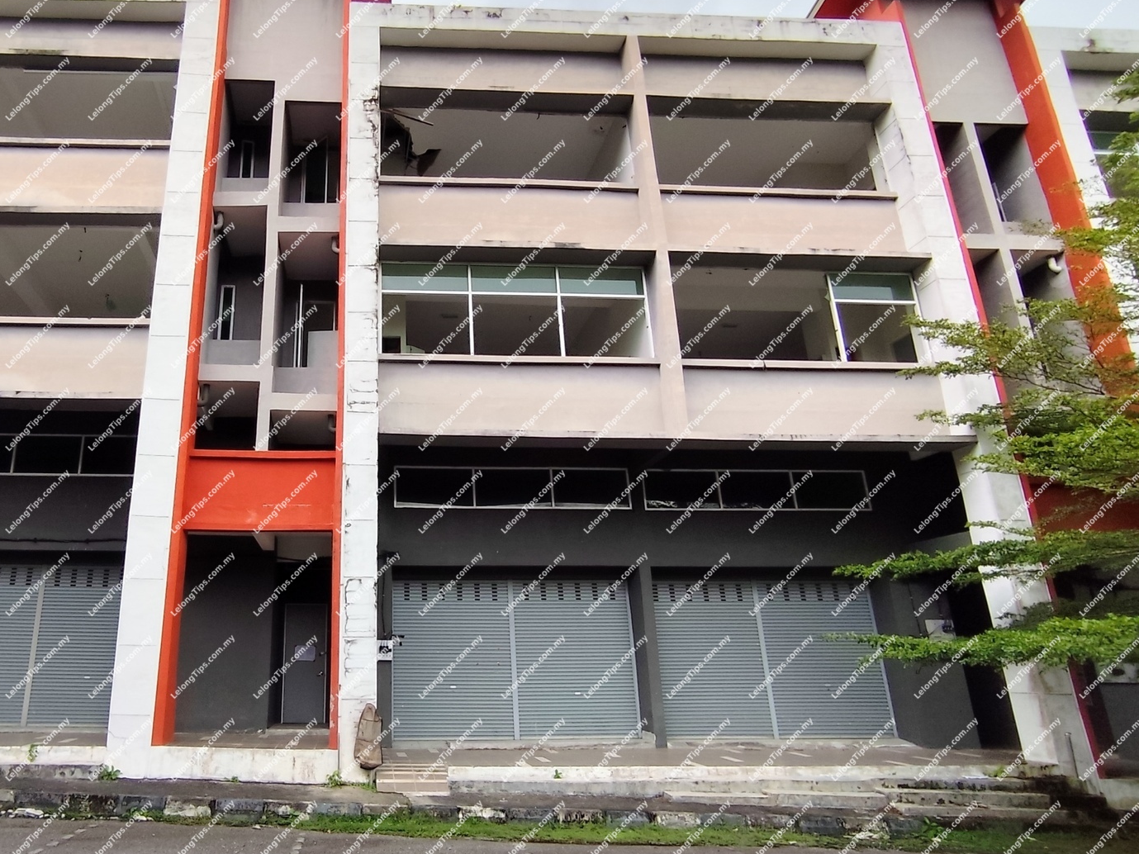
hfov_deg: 73.7
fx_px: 724
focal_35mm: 22
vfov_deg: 61.0
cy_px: 387
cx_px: 366
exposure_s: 1/324
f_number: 2.2
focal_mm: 1.65
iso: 50
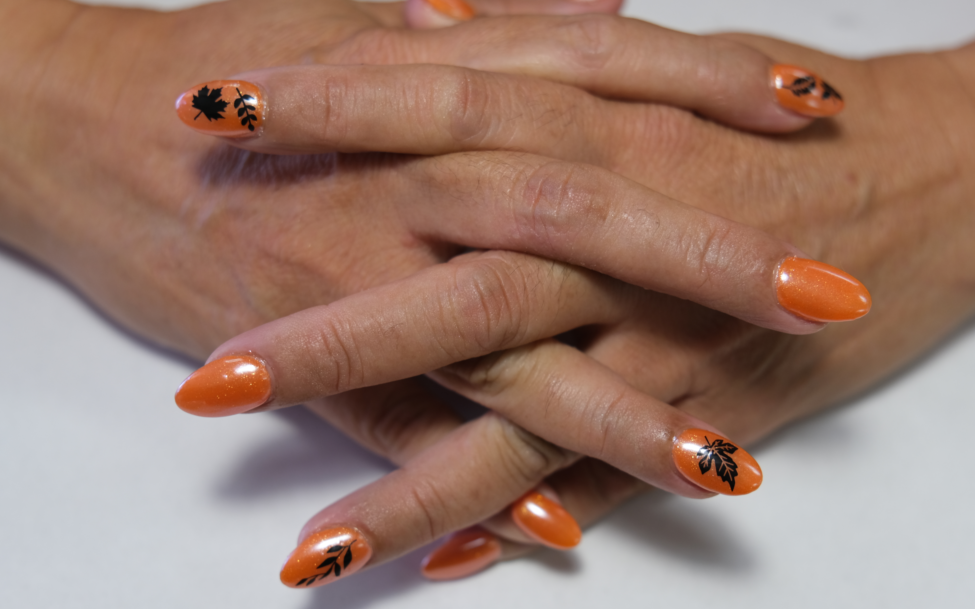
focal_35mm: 47
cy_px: 311
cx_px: 500
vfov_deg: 27.4
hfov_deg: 42.6
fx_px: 1249
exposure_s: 1/100
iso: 320
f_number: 2.8
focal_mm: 29.2
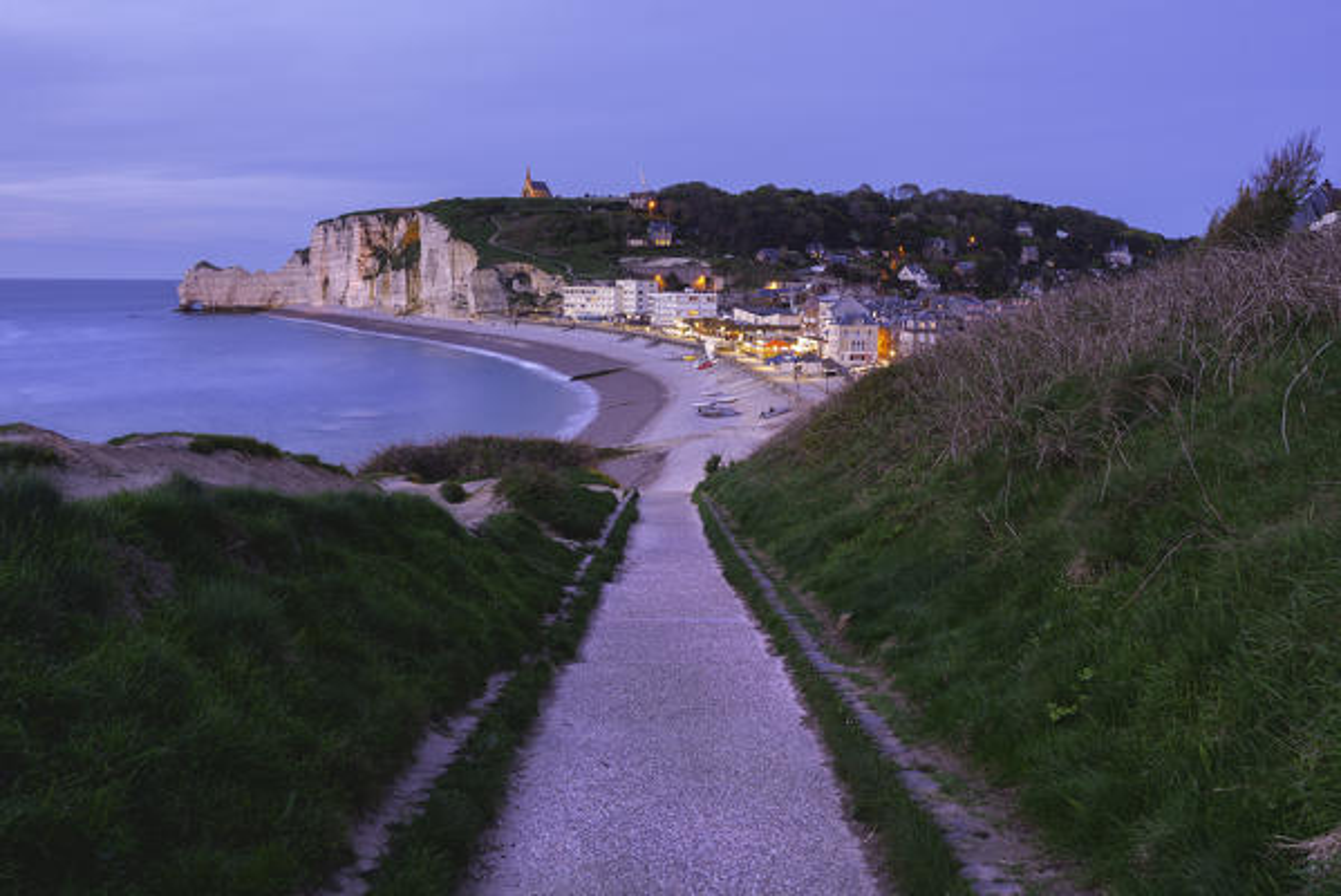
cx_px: 670
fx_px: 1304
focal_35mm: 35
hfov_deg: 54.4
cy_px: 448
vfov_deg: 37.9
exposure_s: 20
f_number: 8
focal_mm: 35
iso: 100
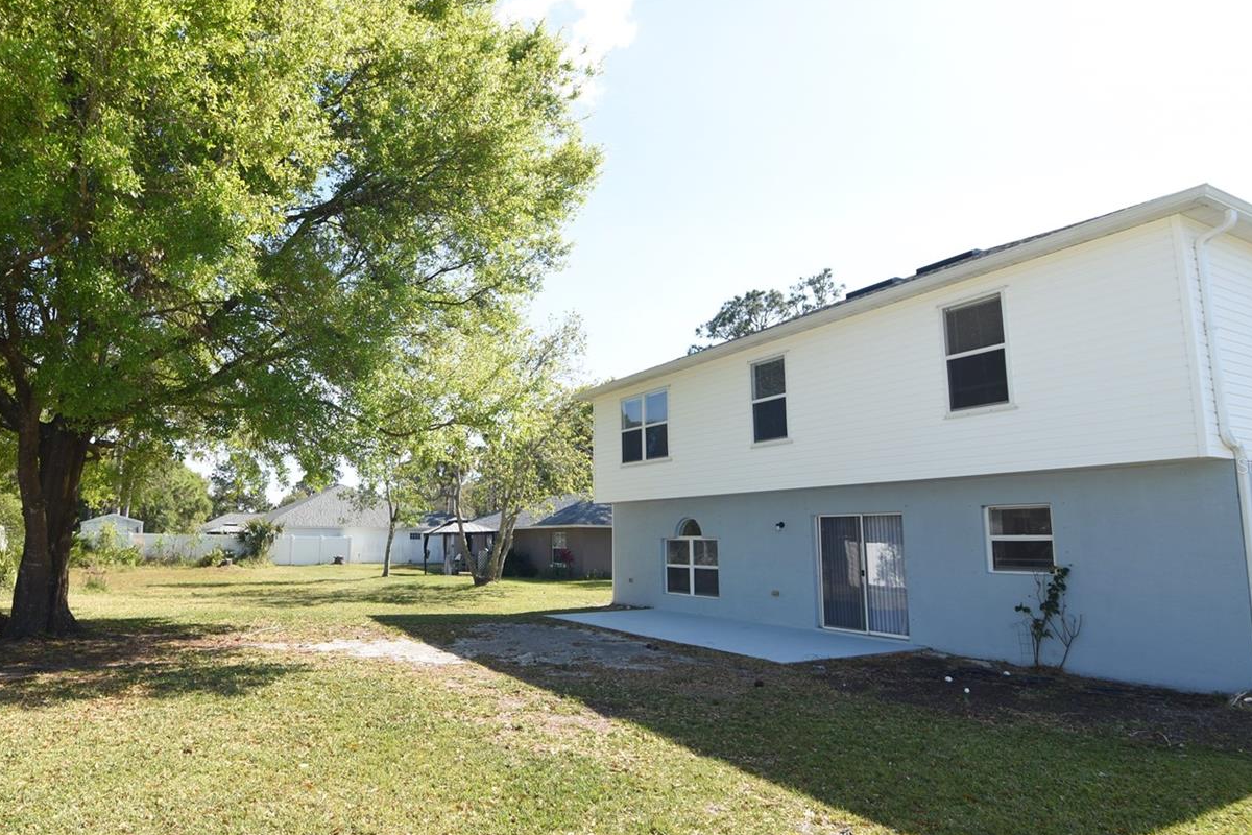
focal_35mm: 20
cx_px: 496
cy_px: 466
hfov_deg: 82.9
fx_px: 696
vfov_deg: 61.8
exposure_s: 1/160
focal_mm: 10
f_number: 6.3
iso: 100
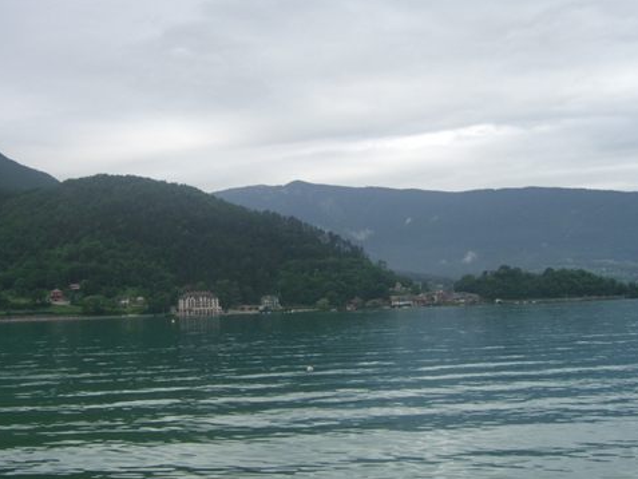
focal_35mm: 51
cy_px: 248
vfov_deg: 28.6
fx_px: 940
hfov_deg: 37.3
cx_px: 250
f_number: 2.8
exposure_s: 1/400
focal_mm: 7.9
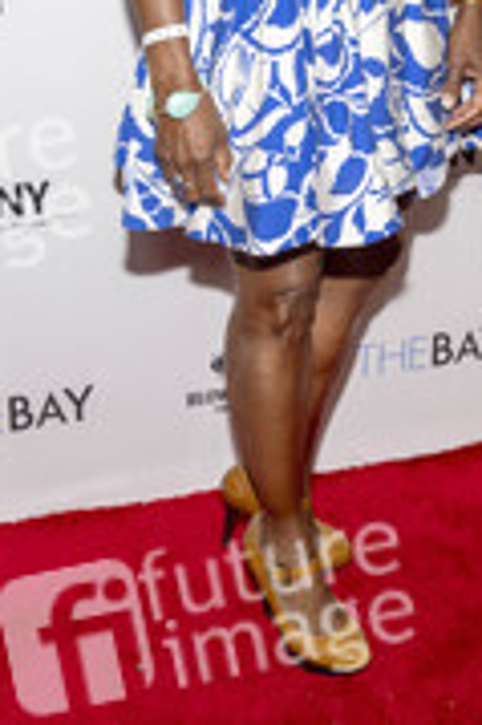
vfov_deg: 28.0
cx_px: 324
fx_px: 1371
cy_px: 12
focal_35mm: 68
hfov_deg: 19.9
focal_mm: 30.5
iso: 800
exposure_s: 1/200
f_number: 5.6
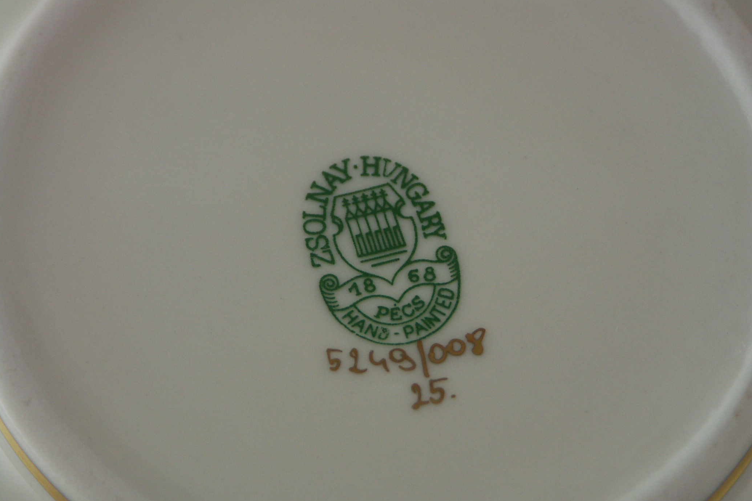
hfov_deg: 9.9
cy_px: 264
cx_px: 375
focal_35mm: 208
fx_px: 4345
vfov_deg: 6.6
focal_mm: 50.8
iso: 100
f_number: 3.5
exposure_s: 1/160
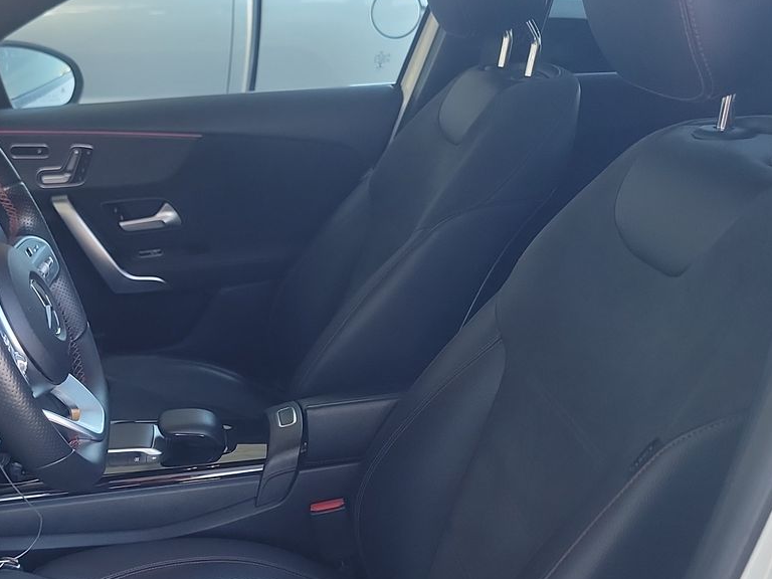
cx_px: 189
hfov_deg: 37.2
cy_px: 416
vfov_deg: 28.8
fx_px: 1115
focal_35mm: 50
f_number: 1.8
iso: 104
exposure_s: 1/59
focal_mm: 6.7
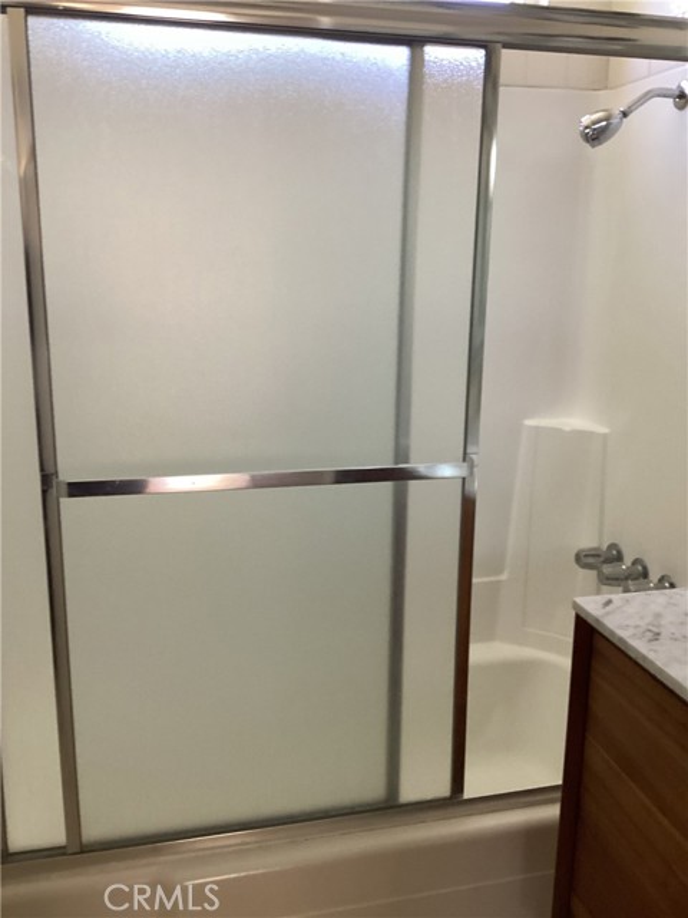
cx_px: 344
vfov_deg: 58.4
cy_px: 459
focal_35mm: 31
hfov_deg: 45.4
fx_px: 822
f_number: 2.4
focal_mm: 3.3
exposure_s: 1/60
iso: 160
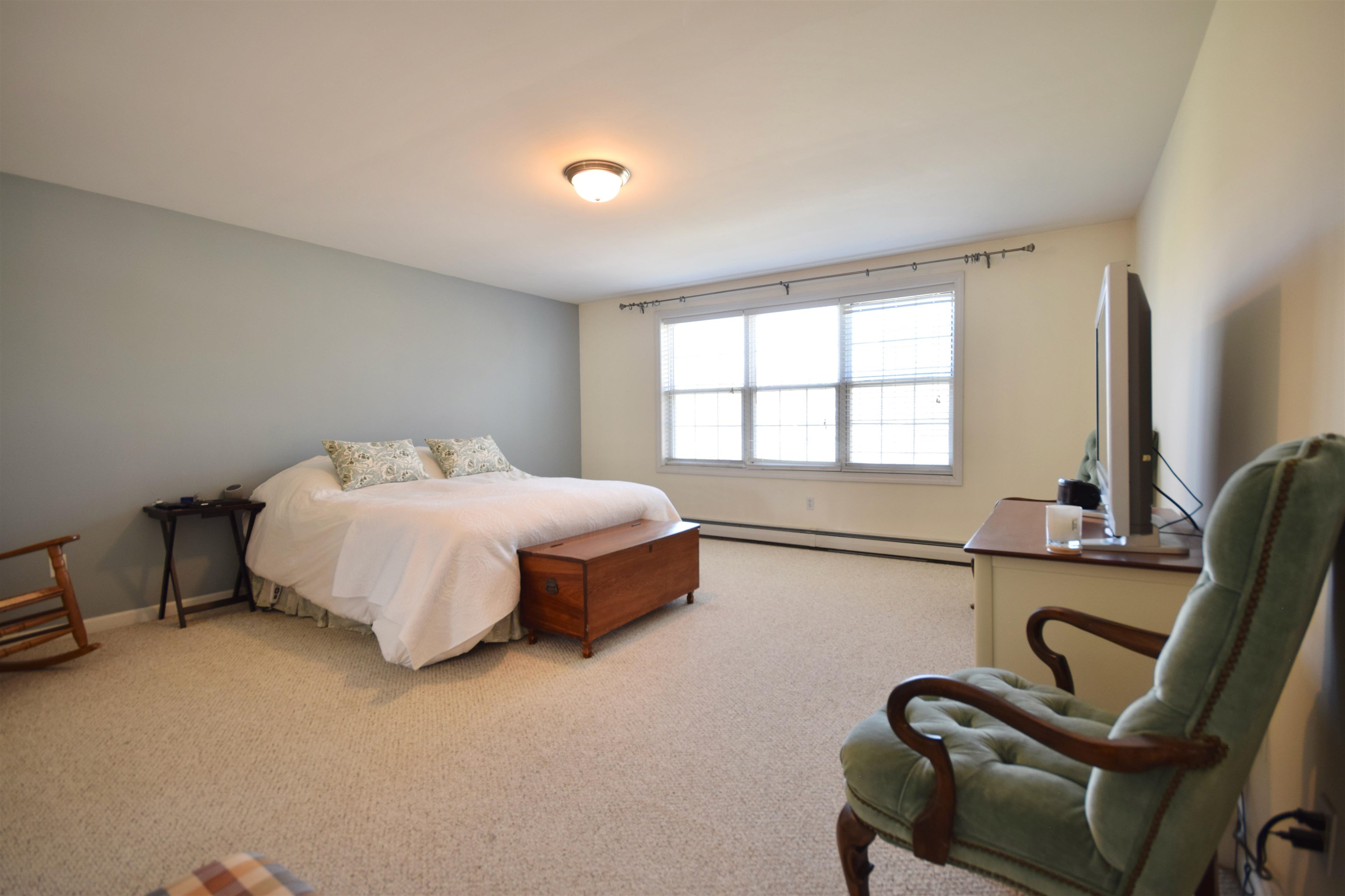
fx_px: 560
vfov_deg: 77.3
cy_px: 448
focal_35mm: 15
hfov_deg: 100.4
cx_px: 672
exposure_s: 1/13
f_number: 6.3
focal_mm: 10
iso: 200
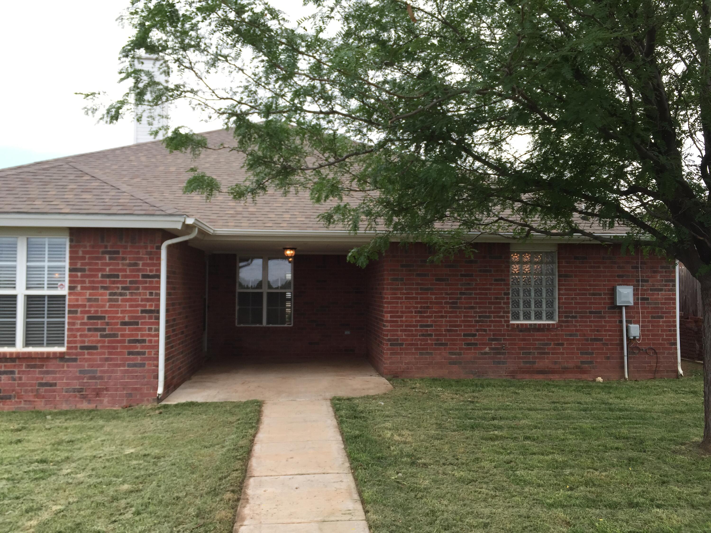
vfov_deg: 48.2
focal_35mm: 29
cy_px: 266
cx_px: 356
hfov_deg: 61.7
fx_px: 596
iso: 32
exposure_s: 1/534
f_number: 2.2
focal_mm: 4.15
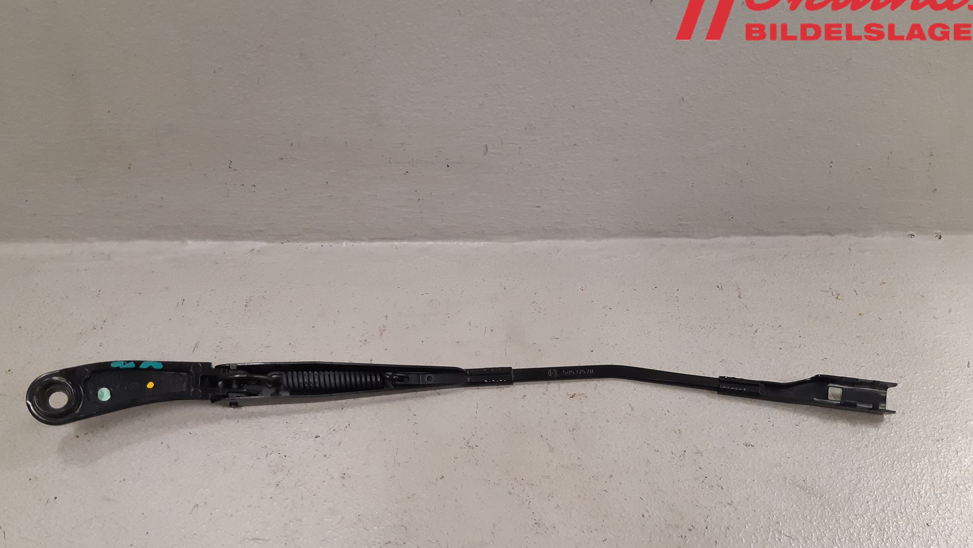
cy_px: 352
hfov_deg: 62.6
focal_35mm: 31
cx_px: 462
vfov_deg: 37.5
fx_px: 800
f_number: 1.7
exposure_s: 1/50
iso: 200
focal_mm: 3.93
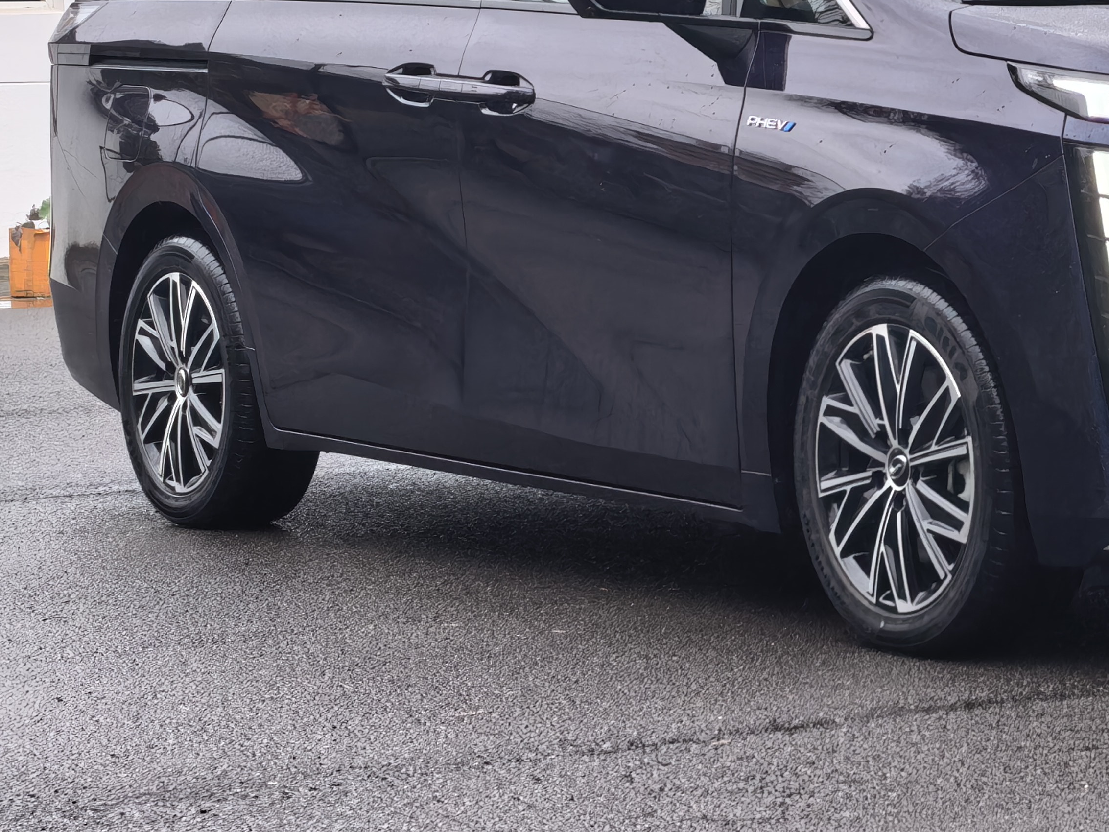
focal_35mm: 132
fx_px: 4229
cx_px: 979
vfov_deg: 11.2
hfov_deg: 14.8
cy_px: 222
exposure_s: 1/342
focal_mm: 6.98
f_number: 2
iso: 50
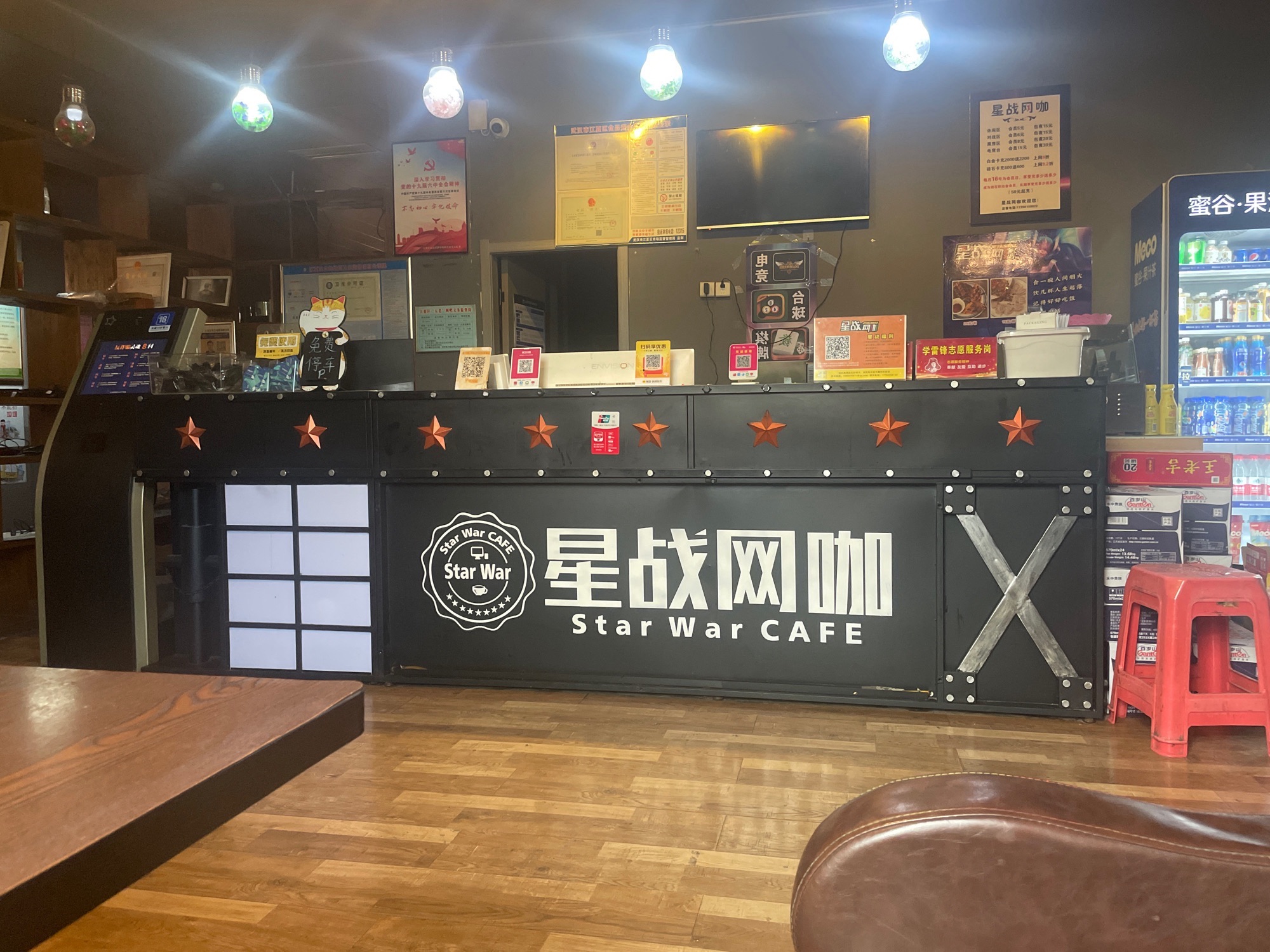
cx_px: 635
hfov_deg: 67.3
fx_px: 954
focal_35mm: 26
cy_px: 476
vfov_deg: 53.1
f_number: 1.6
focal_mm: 4.2
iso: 250
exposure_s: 1/50
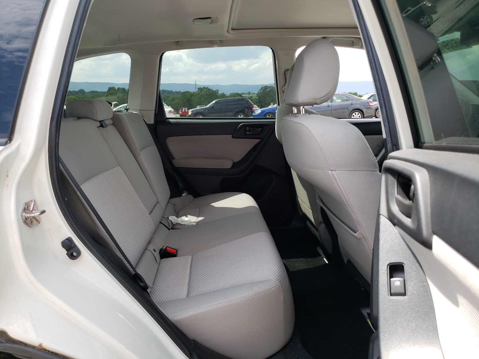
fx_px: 360
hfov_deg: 67.3
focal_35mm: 26
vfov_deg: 53.1
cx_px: 240
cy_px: 180
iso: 50
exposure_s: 1/909
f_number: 1.5
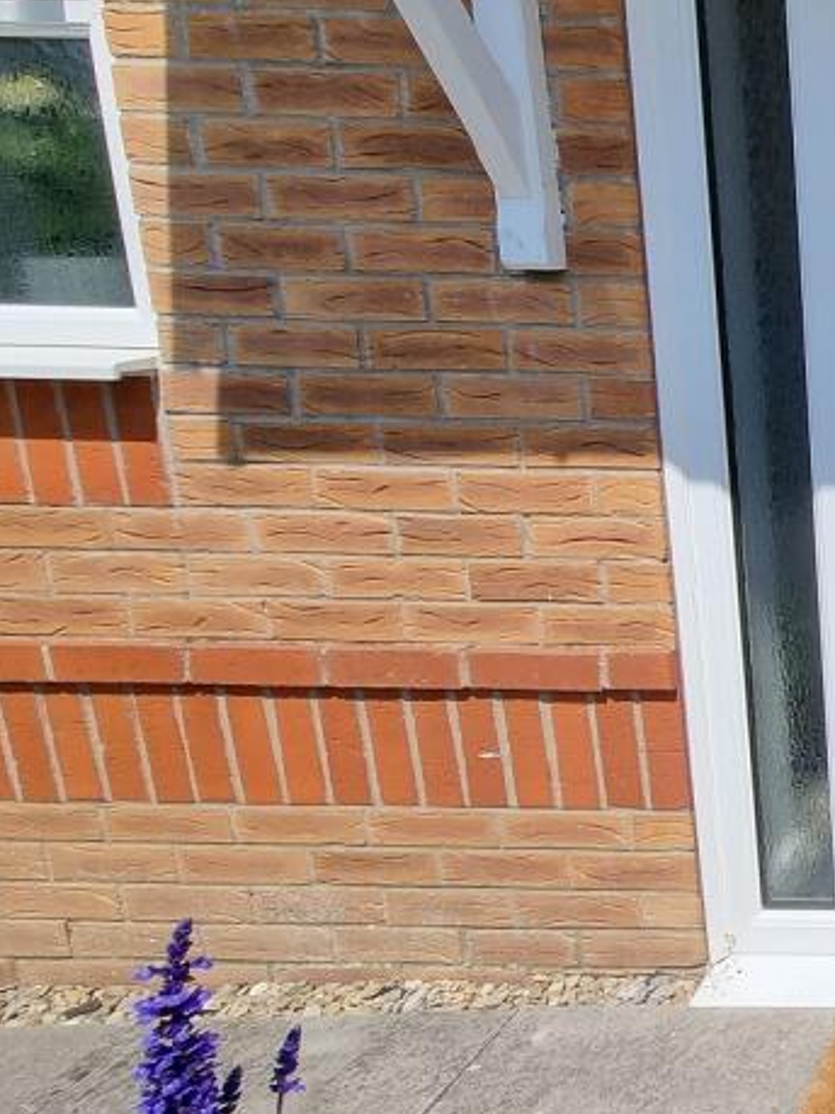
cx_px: 1238
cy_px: 408
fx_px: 933
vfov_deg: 60.7
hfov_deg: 29.6
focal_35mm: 29
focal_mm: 2.2
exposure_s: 1/1480
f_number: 2.2
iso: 50
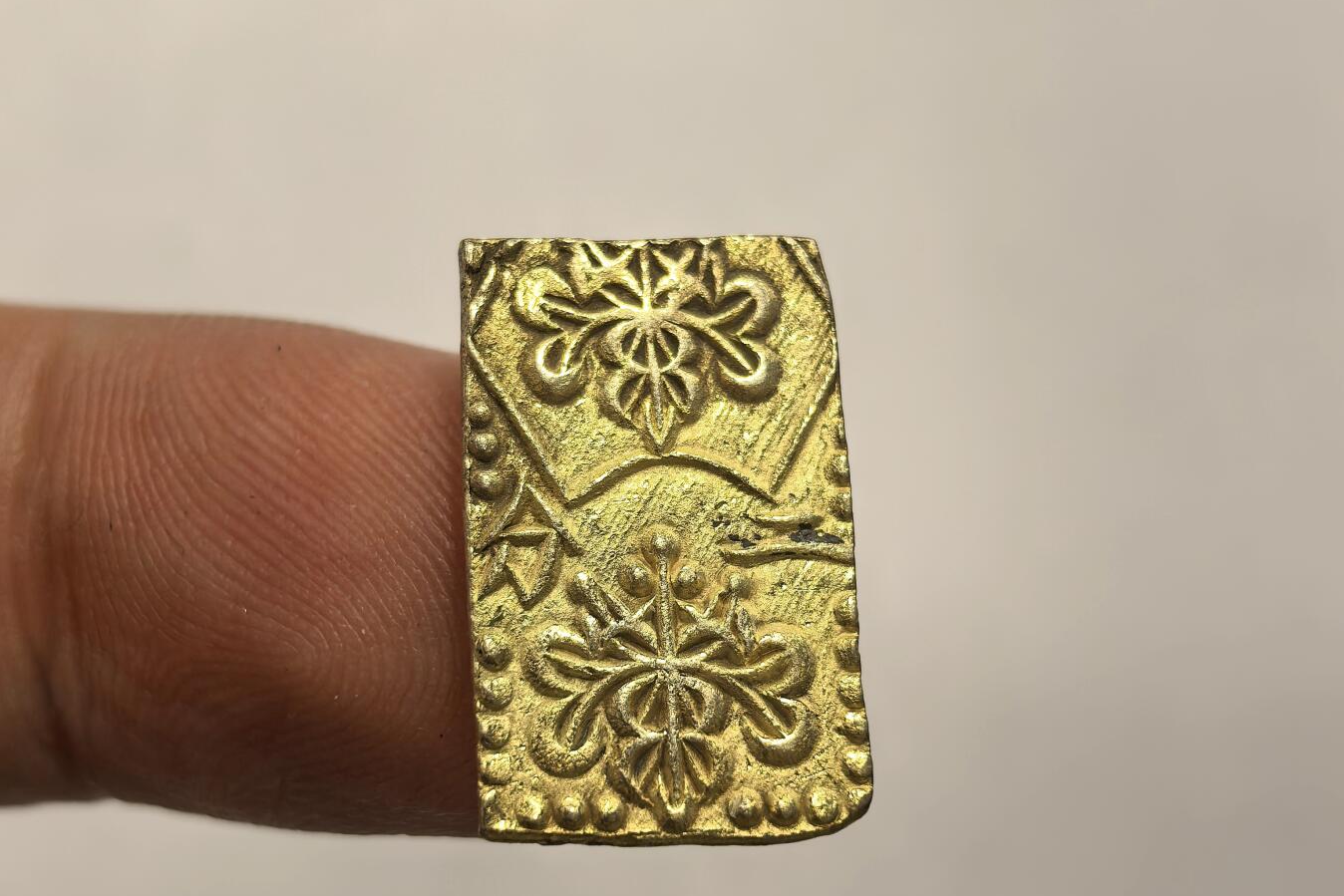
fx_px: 2800
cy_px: 539
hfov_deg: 27.0
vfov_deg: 18.2
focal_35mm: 75
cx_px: 672
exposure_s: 1/100
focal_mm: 6.98
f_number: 2
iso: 160
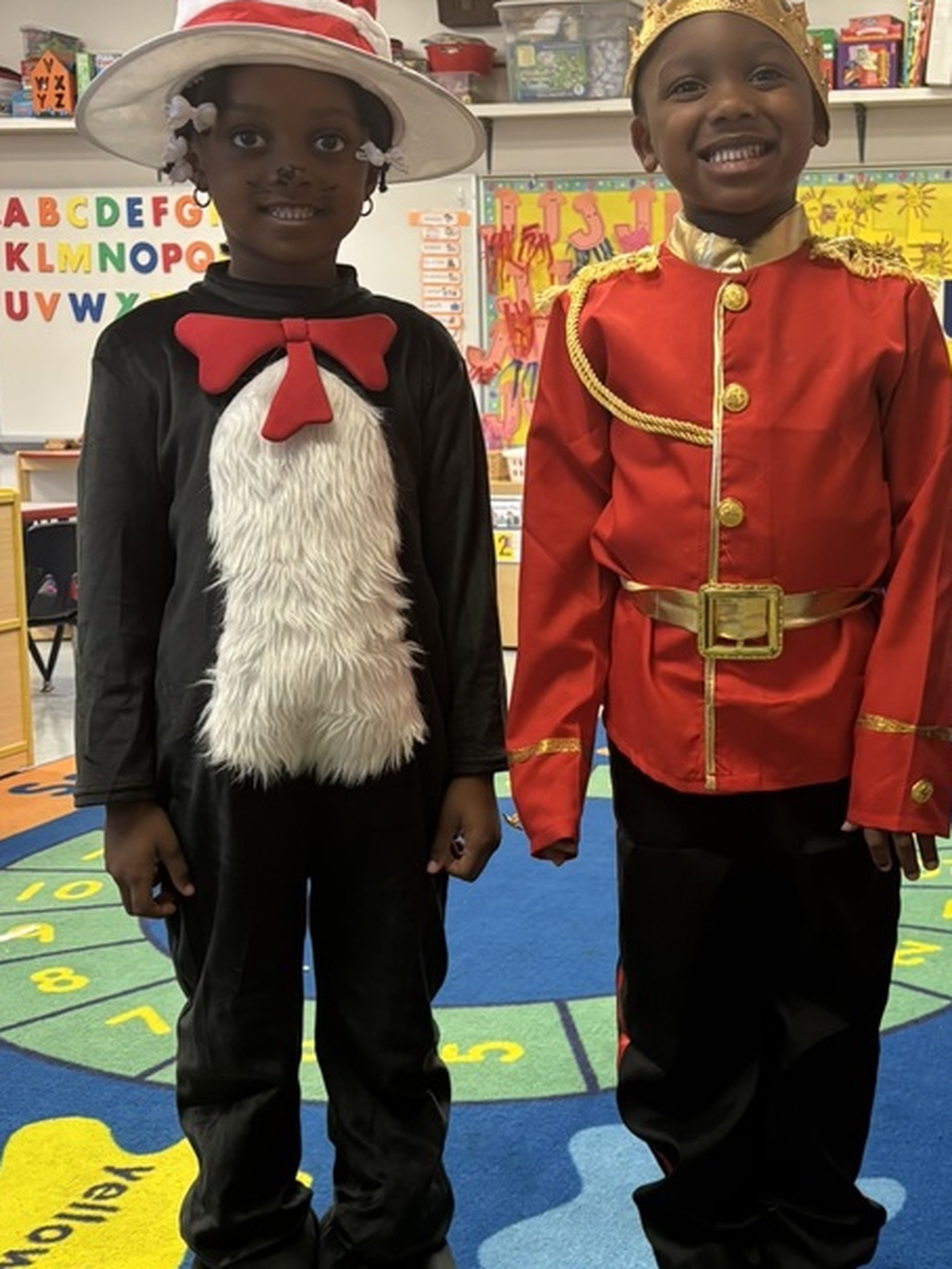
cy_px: 640
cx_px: 749
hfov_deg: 32.1
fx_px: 1613
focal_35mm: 44
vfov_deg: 42.9
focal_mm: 5.96
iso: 250
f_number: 1.6
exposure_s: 1/60
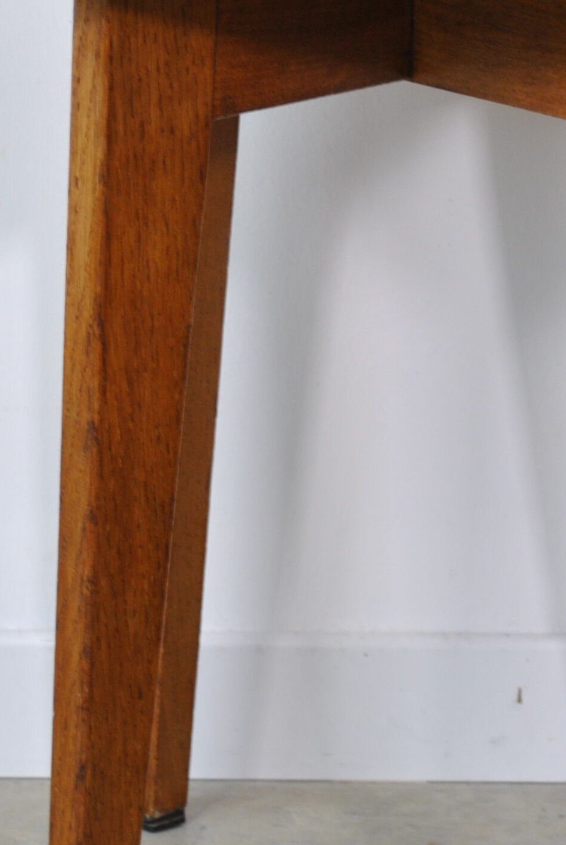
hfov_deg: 6.7
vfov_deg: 10.0
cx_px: 416
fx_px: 4844
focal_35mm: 206
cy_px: 179
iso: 200
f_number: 5.6
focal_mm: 50
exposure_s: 1/40
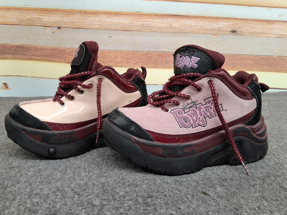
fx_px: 207
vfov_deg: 54.9
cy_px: 108
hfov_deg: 69.4
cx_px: 144
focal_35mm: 25
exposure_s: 1/40
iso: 200
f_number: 2
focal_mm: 3.08
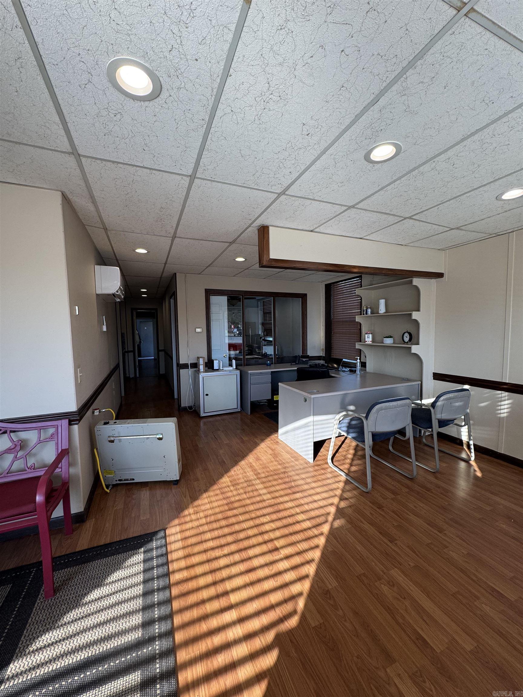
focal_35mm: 14
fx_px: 282
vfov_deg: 102.1
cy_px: 348
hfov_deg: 85.7
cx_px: 262
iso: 80
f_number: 2.2
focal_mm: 2.22
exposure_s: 1/120
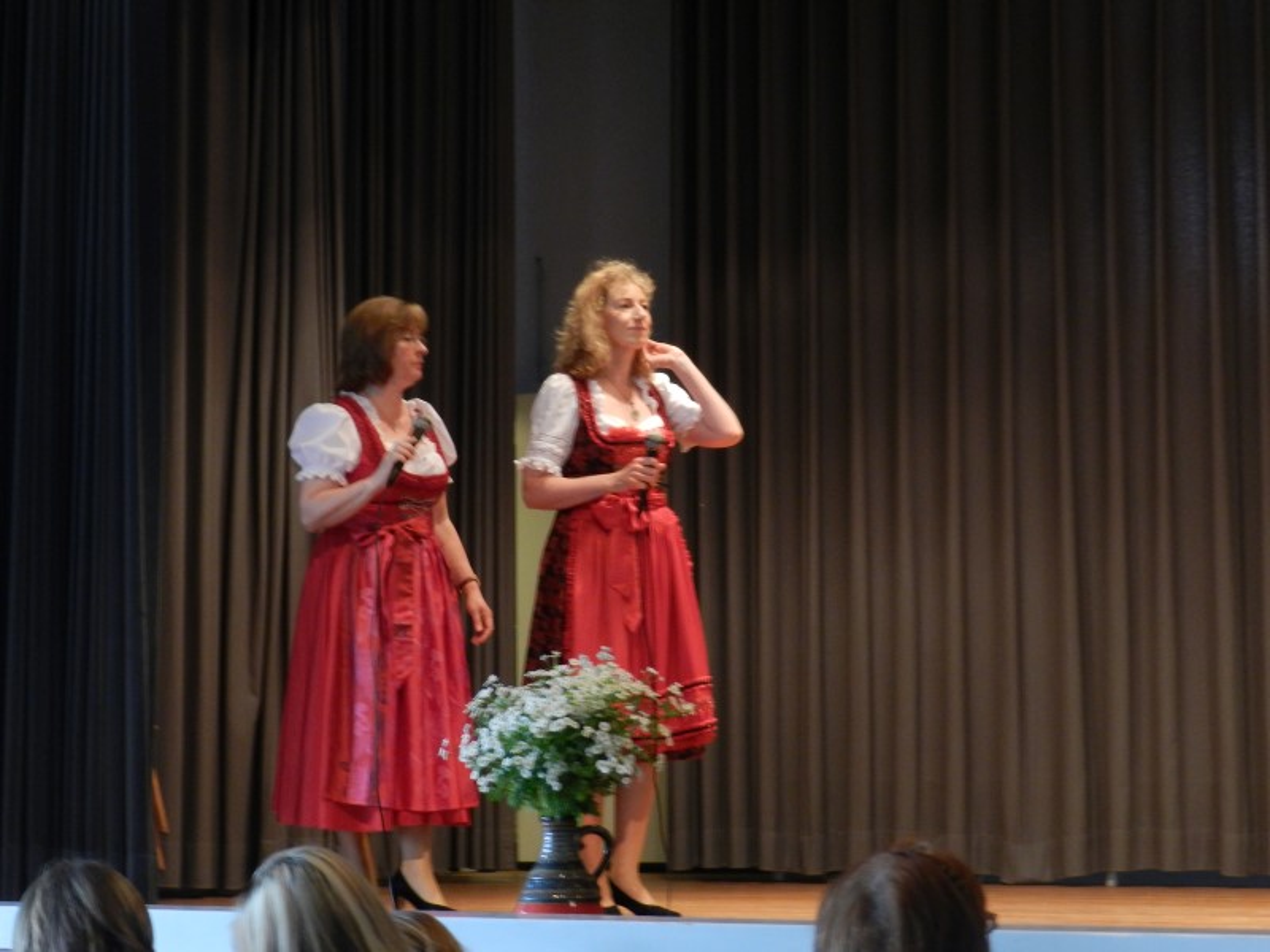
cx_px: 635
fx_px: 3082
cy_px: 476
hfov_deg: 23.3
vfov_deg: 17.6
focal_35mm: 84
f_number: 4.4
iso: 400
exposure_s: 1/25
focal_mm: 14.9
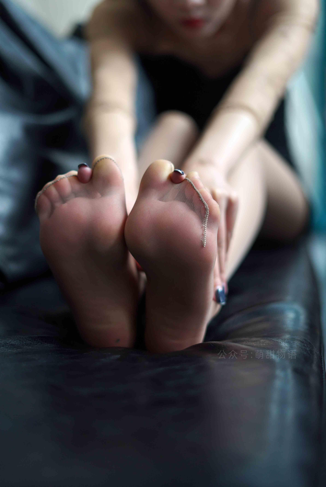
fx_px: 678
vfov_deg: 39.6
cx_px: 163
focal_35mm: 50
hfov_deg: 27.0
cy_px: 244
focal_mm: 50
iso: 125
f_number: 1.8
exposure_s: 1/200
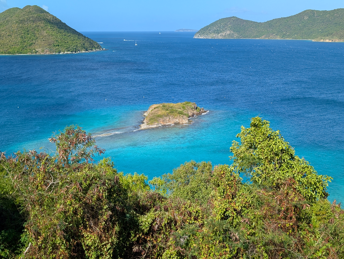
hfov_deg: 38.9
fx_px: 488
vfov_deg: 29.7
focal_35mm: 49
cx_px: 172
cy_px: 130
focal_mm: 6.9
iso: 23
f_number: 1.68
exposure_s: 1/1203
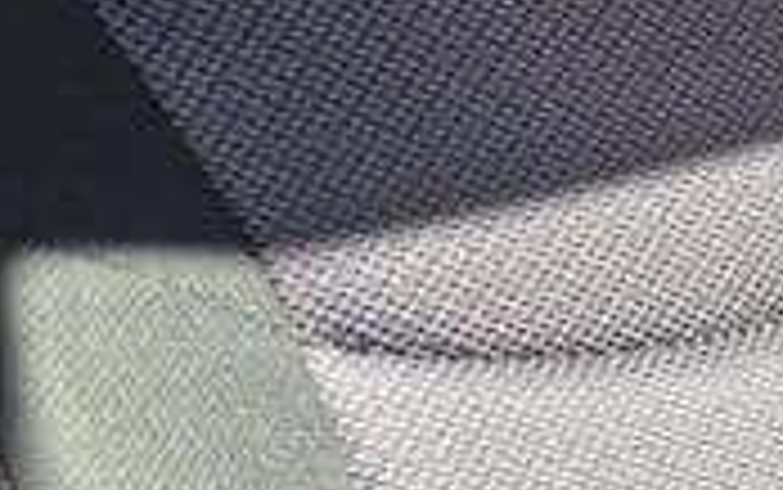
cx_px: 1750
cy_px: 436
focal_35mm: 112
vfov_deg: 11.6
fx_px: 2392
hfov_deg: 14.2
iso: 25
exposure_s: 1/186
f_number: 1.8
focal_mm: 5.4
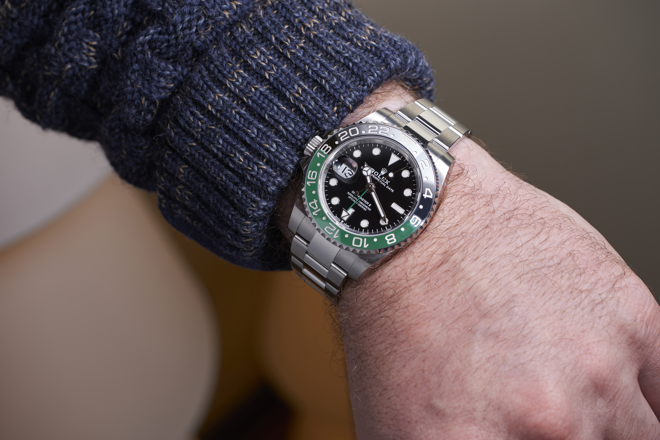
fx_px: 1650
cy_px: 220
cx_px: 330
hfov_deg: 22.6
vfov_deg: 15.2
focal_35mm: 90
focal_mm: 60
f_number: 6.3
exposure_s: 1/160
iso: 100
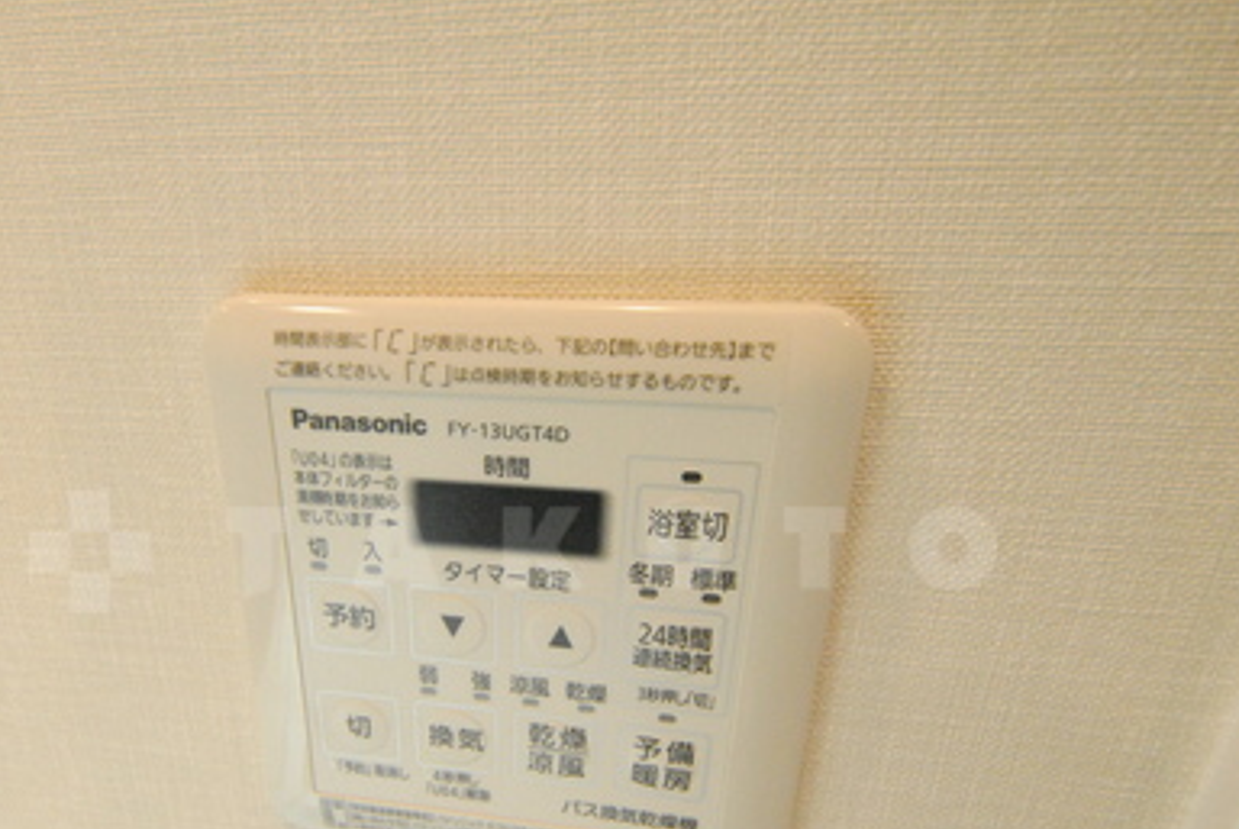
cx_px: 513
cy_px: 552
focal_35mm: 20
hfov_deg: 83.2
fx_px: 689
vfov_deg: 60.6
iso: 1600
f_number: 5
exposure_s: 1/100
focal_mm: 8
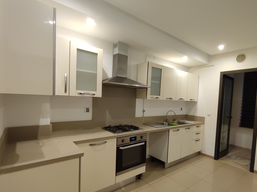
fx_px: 119
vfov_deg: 77.5
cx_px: 147
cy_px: 111
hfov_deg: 93.8
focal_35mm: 16
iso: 420
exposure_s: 1/33
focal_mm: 1.66
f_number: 2.2
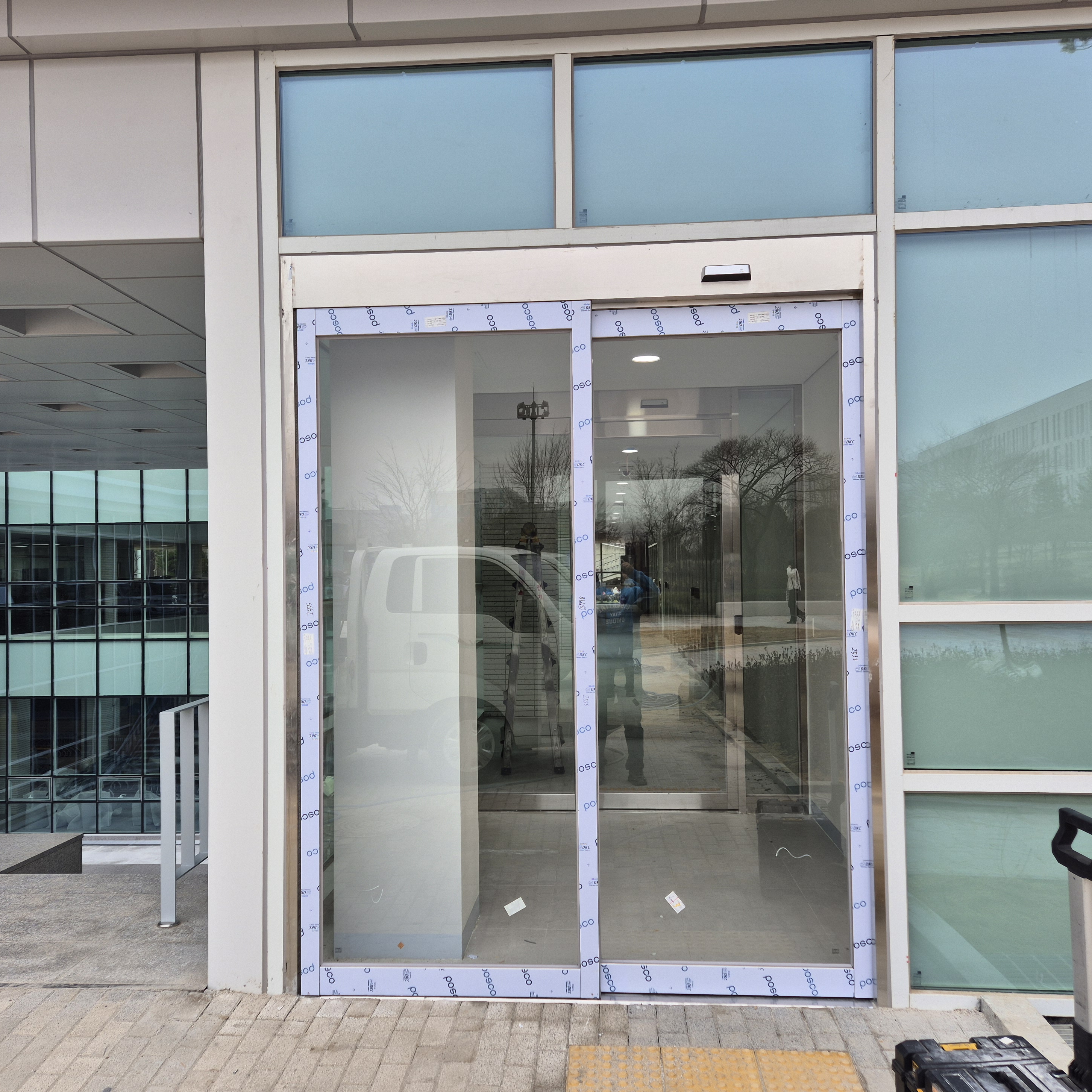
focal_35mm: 28
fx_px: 999
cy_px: 564
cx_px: 536
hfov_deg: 57.3
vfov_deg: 57.3
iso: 25
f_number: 1.8
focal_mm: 5.4
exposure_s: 1/624
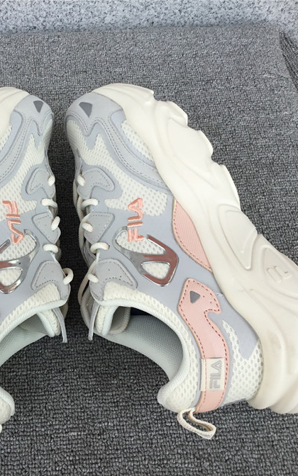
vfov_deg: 45.3
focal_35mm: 44
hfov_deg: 28.3
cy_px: 238
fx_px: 572
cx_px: 43
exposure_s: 1/382
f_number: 2.4
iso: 25
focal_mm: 3.3
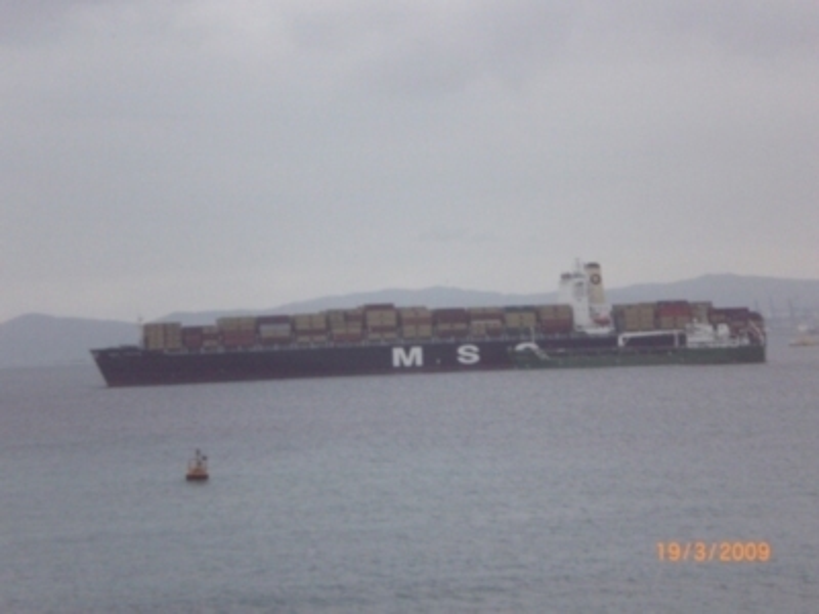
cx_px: 410
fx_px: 2697
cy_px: 307
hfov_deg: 17.3
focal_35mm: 114
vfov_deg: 13.0
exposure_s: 1/160
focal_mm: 18.9
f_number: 5.9
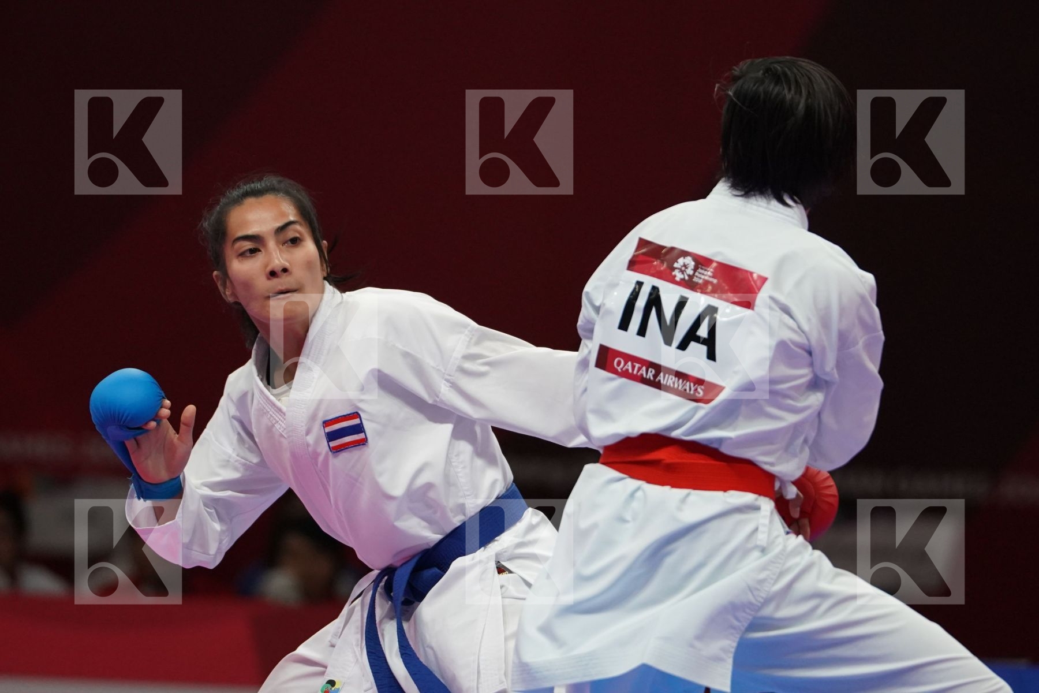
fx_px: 12121
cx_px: 520
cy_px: 346
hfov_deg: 4.9
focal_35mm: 420
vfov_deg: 3.3
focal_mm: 280
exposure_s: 1/1000
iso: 2500
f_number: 4
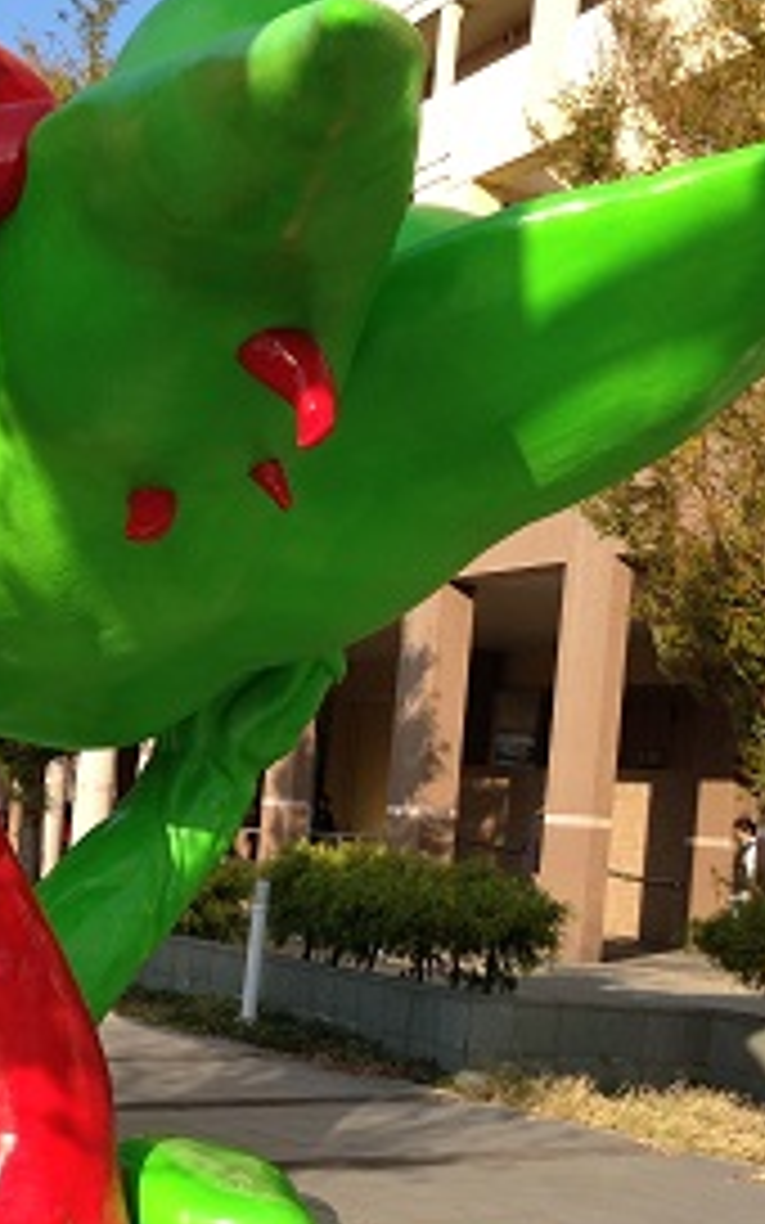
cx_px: 76
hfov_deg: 20.2
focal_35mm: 63
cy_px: 734
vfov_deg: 32.4
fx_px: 2102
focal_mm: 4.12
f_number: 2.4
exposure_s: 1/786
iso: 50
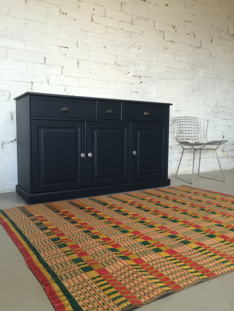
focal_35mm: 29
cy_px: 156
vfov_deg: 61.7
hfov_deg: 48.2
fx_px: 261
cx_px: 117
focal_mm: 4.15
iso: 64
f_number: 2.2
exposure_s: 1/30
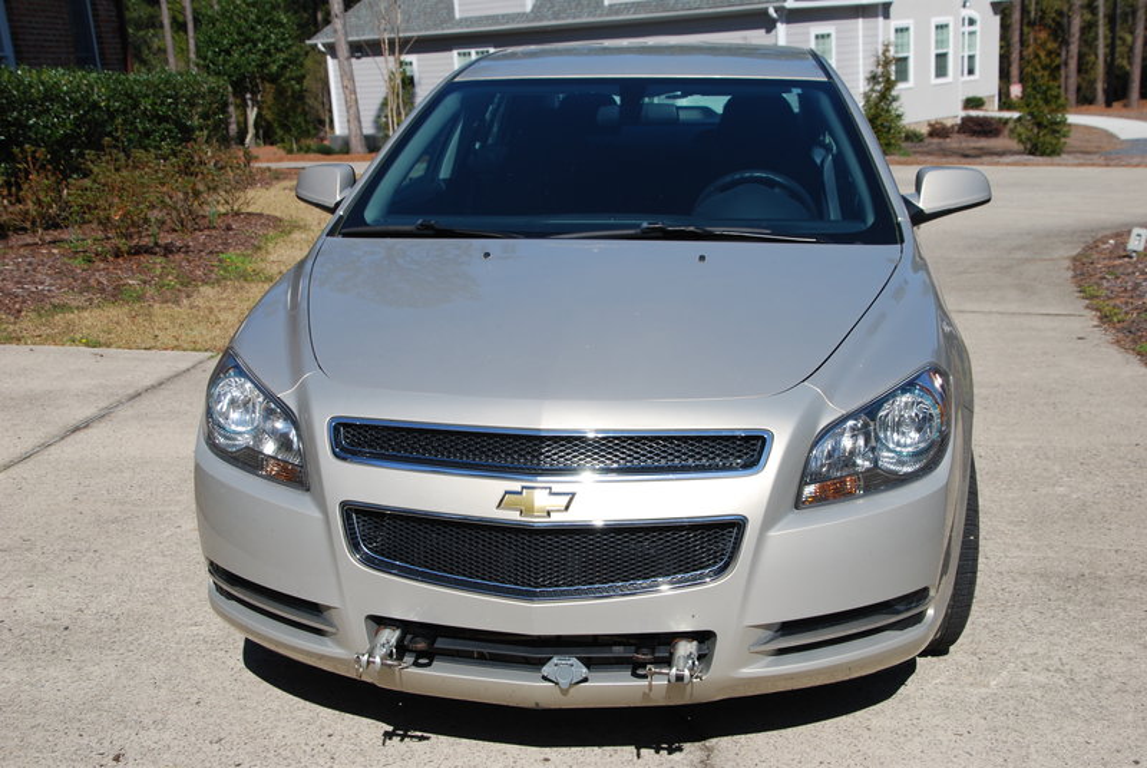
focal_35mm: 45
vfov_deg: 30.0
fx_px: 1436
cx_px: 574
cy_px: 384
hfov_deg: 43.5
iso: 100
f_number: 9
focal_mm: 30
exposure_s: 1/320
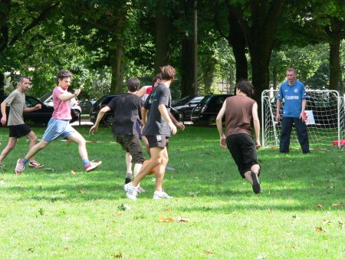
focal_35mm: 162
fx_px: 1615
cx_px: 172
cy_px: 130
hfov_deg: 12.2
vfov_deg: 9.2
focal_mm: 27
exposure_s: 1/320
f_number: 5.6
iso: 400
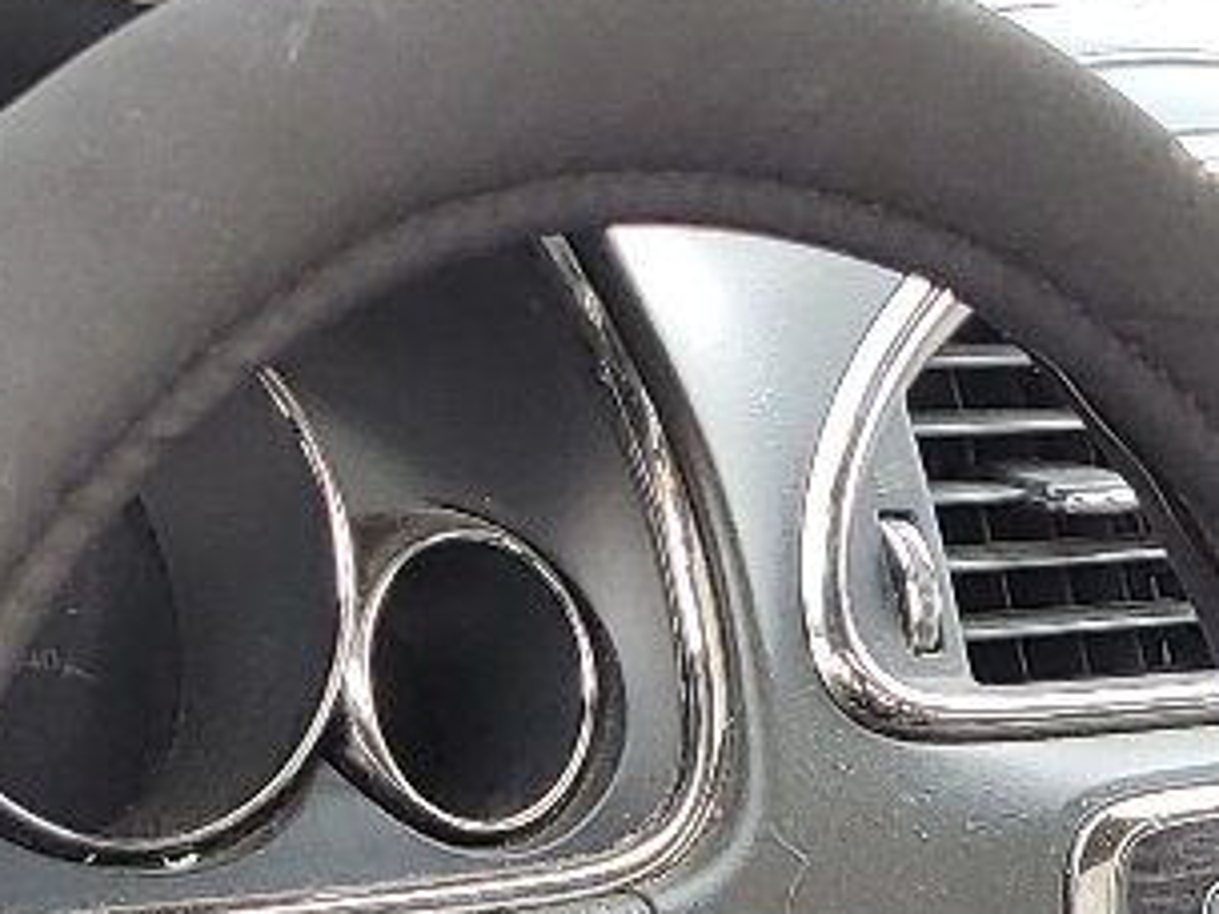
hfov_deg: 14.3
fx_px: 4824
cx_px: 942
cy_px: 2153
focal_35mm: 137
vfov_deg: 9.6
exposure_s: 1/60.2
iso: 55
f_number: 1.5
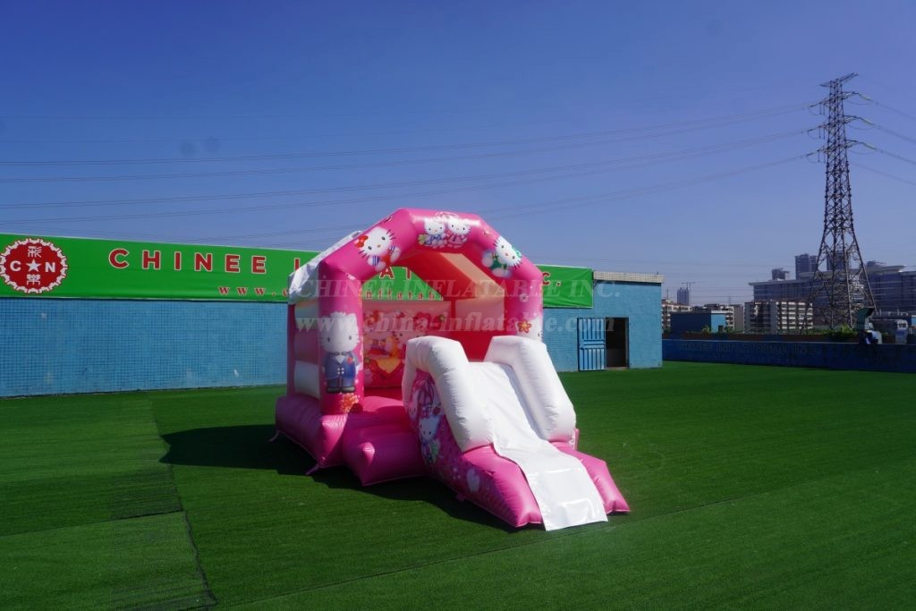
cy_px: 306
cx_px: 458
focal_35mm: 24
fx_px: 611
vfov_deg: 53.1
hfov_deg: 73.7
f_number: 10
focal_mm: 16
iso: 100
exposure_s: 1/320
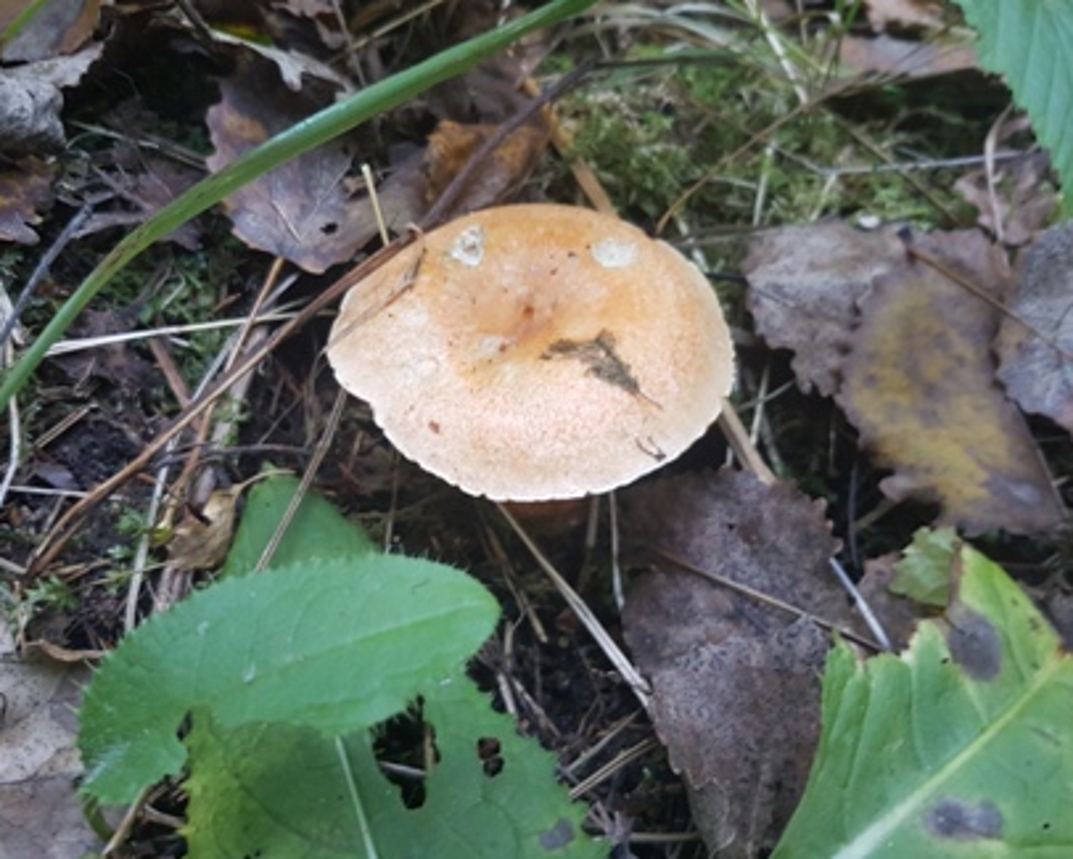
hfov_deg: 62.2
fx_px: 889
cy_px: 431
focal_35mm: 28
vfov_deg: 51.5
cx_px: 536
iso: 200
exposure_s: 1/50
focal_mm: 4.2
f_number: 1.7
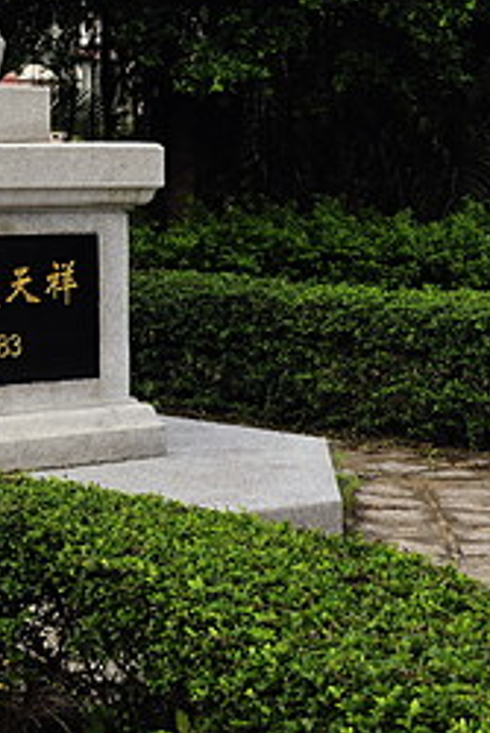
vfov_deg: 17.1
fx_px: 2344
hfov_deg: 11.7
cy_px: -126
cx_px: -66
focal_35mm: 115
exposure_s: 1/200
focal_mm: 48
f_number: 9
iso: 200
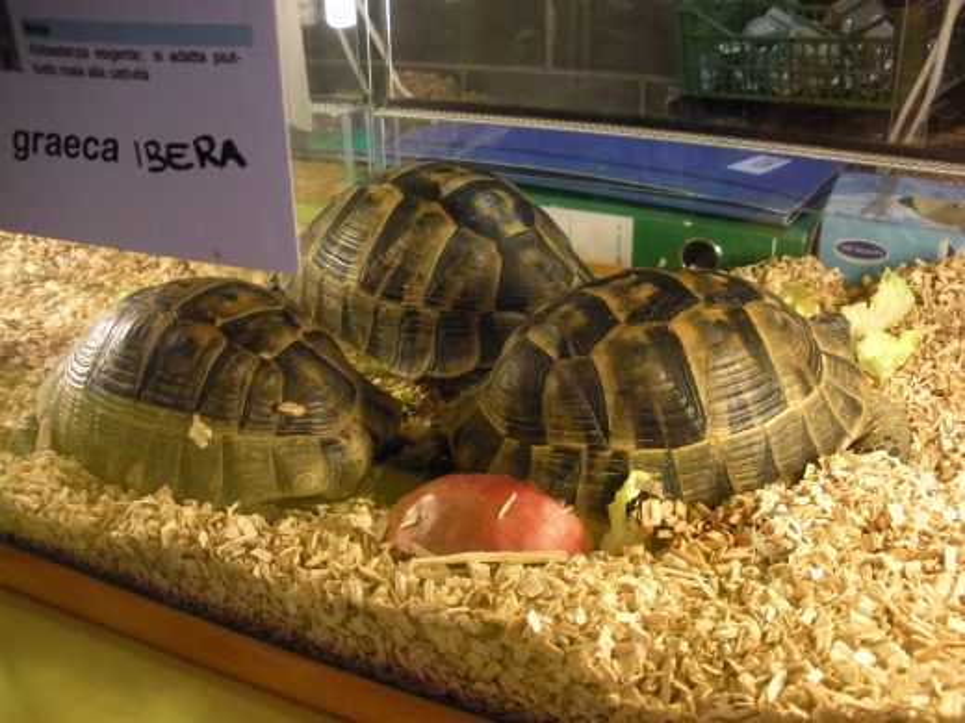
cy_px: 362
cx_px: 482
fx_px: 976
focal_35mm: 35
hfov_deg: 52.6
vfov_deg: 40.7
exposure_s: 1/42
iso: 400
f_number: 3.5
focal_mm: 6.3
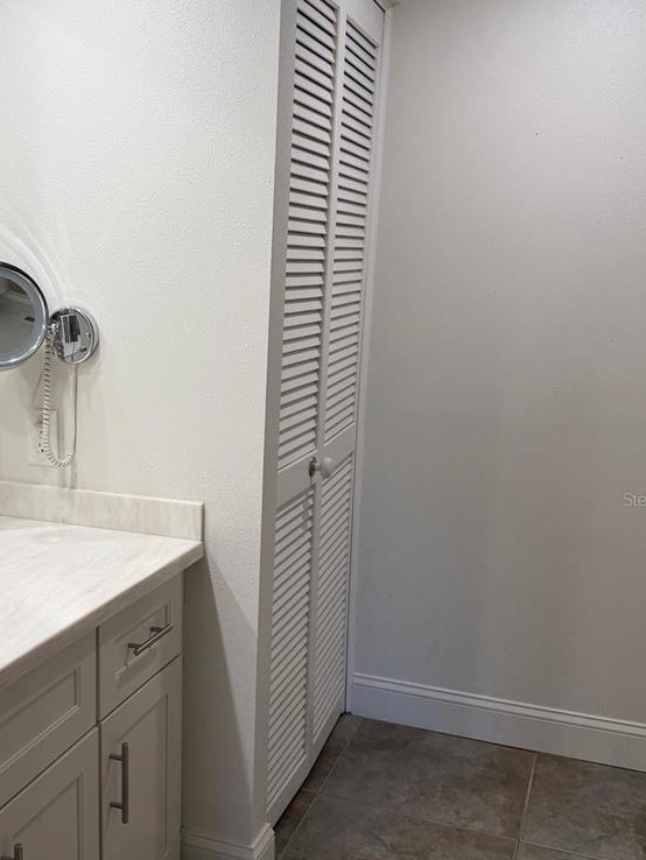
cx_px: 181
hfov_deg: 36.2
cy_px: 499
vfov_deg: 47.7
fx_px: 970
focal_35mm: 39
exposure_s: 1/120
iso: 64
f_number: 1.78
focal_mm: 6.76
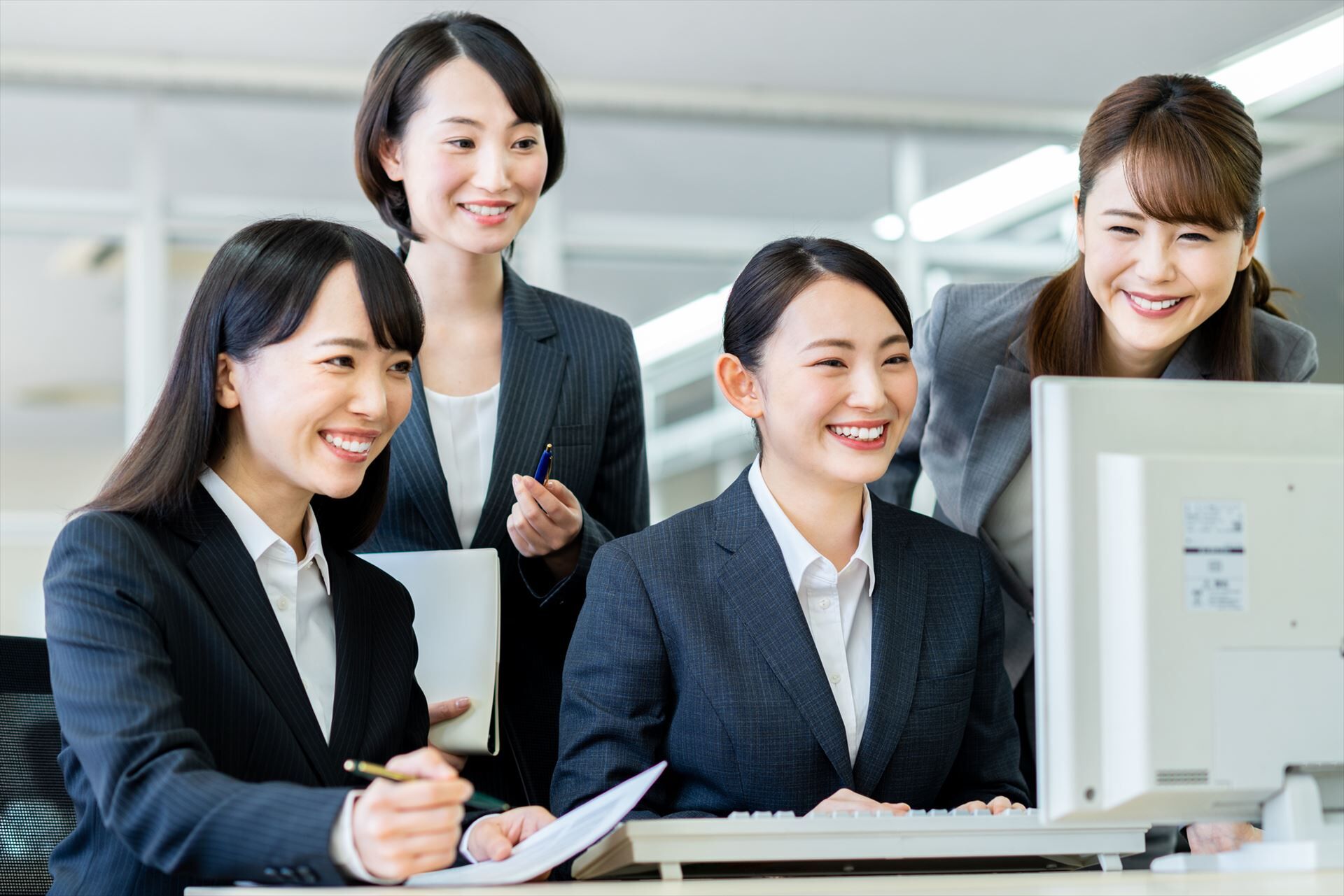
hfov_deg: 23.9
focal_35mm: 85
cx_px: 672
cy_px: 448
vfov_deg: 16.1
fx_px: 3174
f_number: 3.2
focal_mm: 85
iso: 400
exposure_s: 1/160
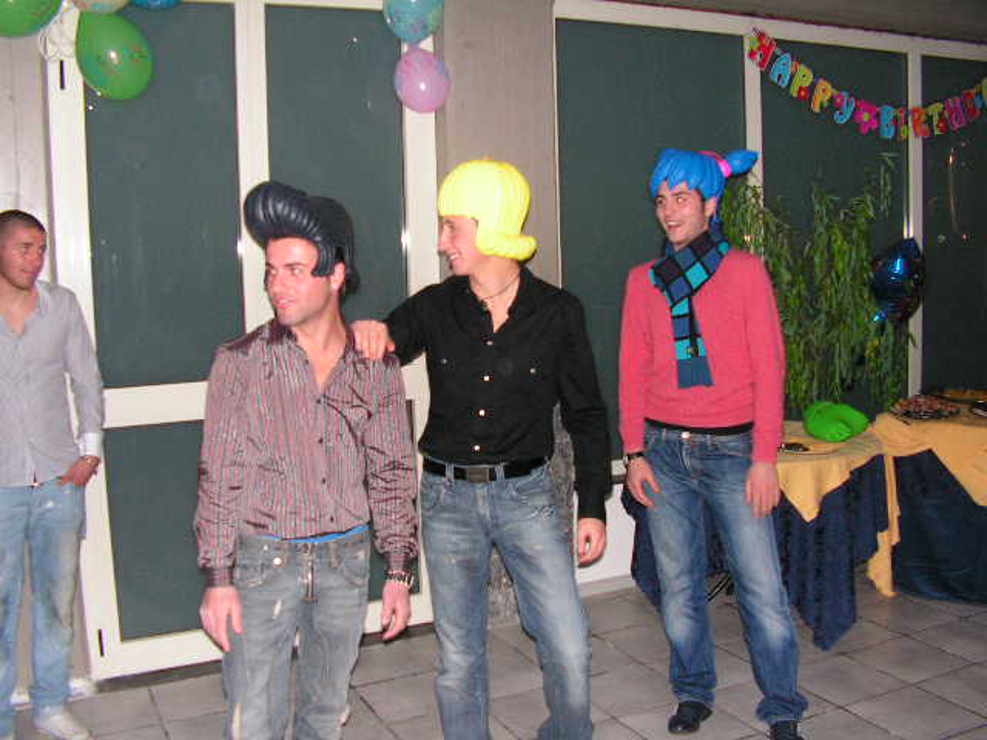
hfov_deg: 51.4
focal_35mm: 36
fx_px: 1026
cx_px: 494
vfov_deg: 39.7
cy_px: 370
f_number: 3.2
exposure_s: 1/40
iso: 200
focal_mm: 6
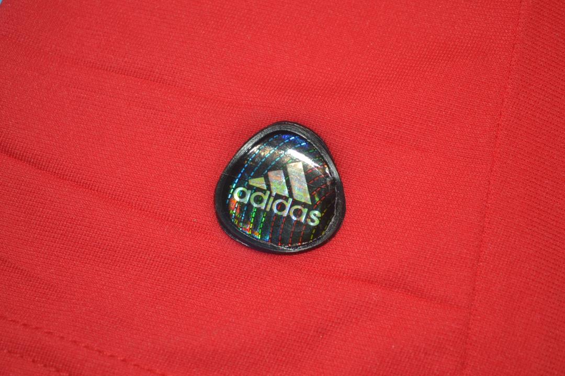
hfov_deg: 26.0
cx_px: 282
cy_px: 188
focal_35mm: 78
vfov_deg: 17.5
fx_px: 1224
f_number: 5.6
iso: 200
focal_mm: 52
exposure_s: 1/200
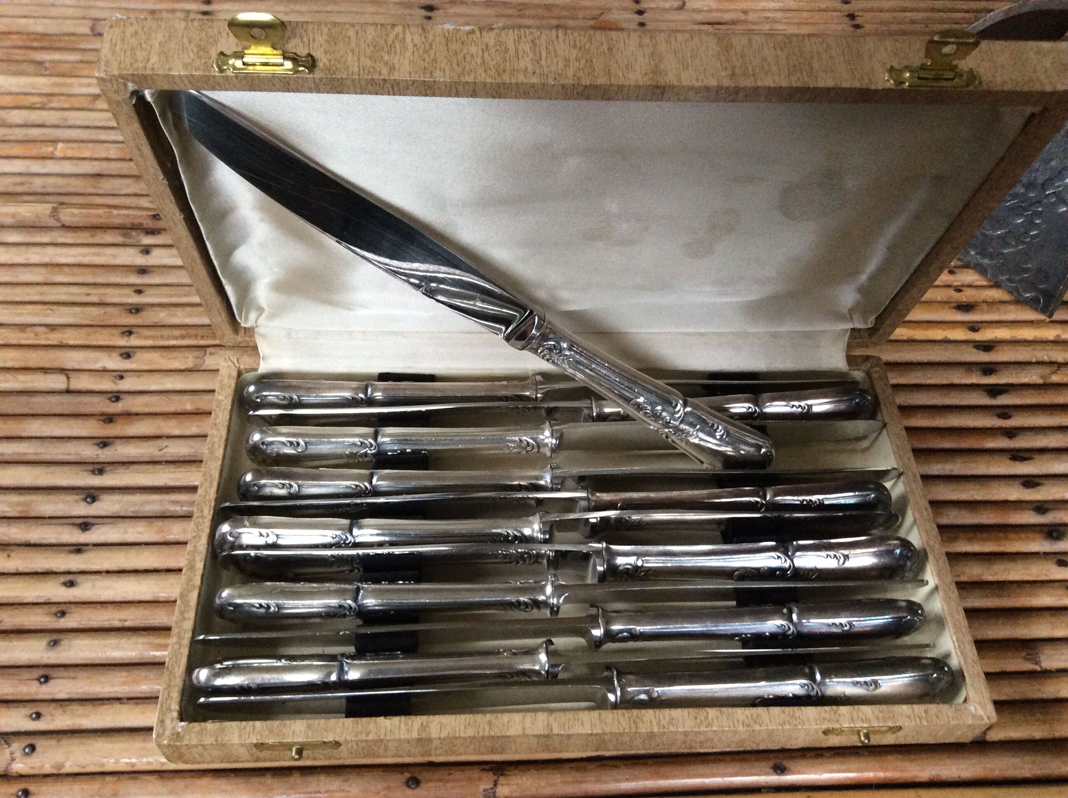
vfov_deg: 44.1
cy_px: 399
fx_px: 986
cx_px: 534
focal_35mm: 32
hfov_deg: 56.9
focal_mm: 3.3
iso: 200
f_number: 2.4
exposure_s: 1/25
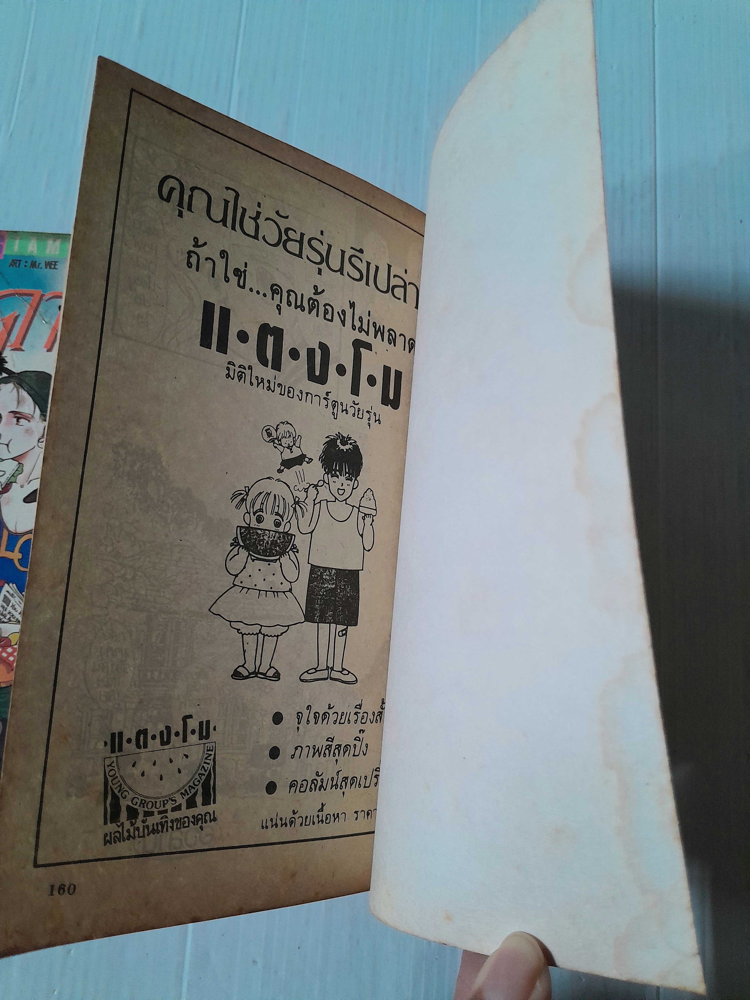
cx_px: 375
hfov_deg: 53.1
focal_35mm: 26
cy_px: 500
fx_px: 751
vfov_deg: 67.3
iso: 400
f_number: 1.8
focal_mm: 3.98
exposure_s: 1/40
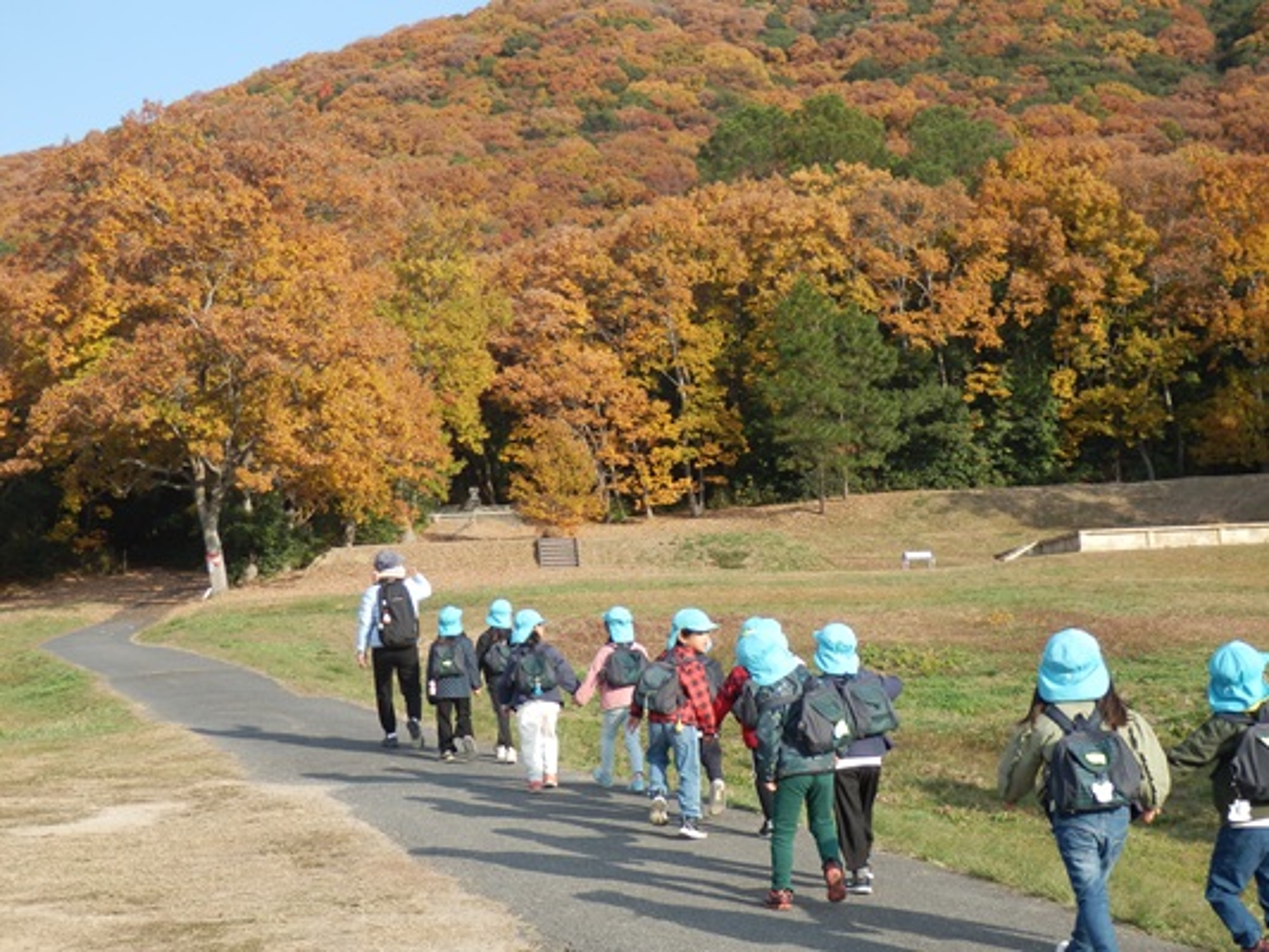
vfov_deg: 27.0
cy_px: 476
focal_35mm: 54
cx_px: 634
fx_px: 1980
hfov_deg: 35.5
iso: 80
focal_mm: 9.8
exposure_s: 1/250
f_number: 4.1
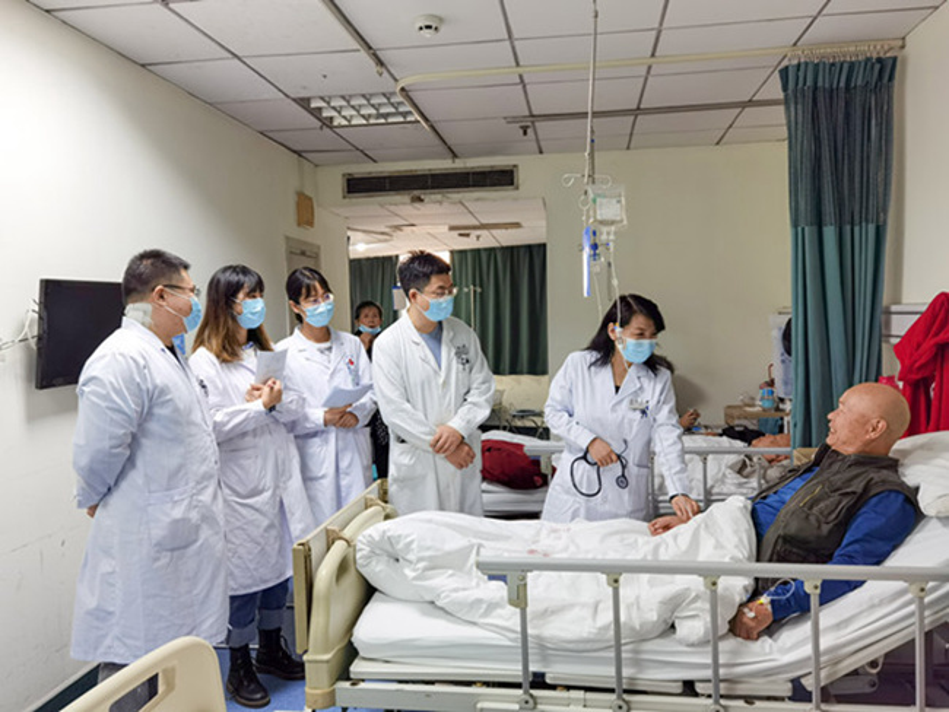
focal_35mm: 27
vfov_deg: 51.4
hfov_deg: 65.3
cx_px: 474
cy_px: 356
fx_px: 740
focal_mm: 6.71
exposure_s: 1/100
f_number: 1.9
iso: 400
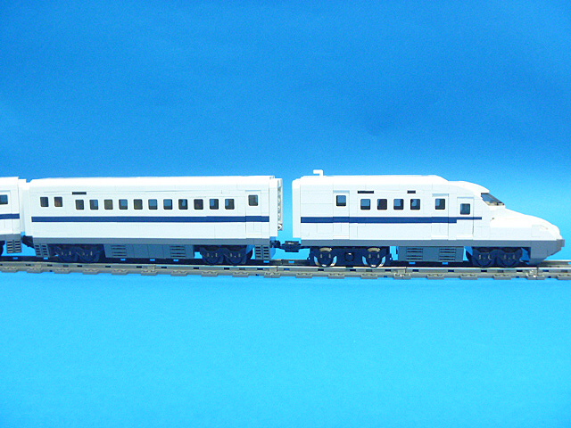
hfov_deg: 52.6
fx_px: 577
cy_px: 214
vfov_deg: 40.7
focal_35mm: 35
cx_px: 286
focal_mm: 6.3
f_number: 3.5
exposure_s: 1/5
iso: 400
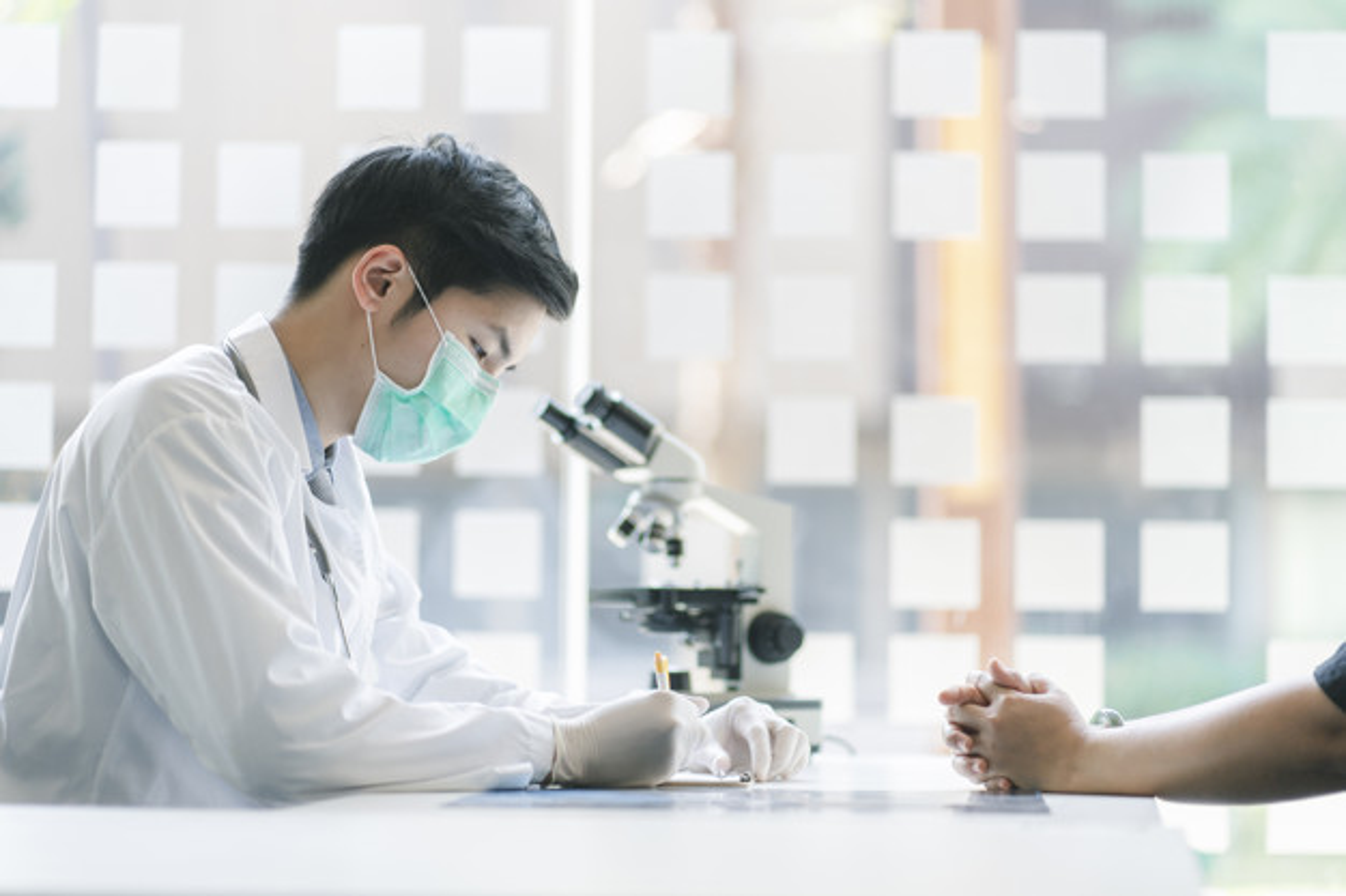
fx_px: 3177
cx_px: 673
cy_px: 448
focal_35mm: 85
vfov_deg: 16.1
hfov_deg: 23.9
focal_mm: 85
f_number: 1.8
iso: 100
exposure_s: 1/400
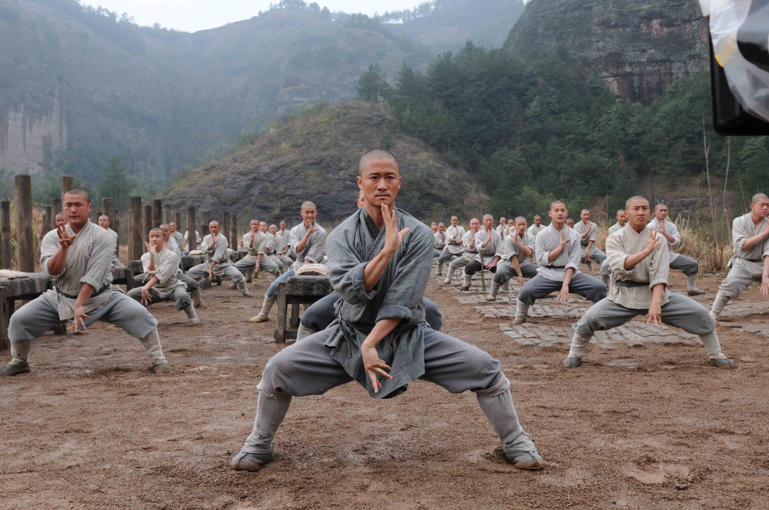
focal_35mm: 36
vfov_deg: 36.8
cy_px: 255
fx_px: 768
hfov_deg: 53.2
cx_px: 384
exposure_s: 1/200
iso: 200
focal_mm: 24
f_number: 7.1
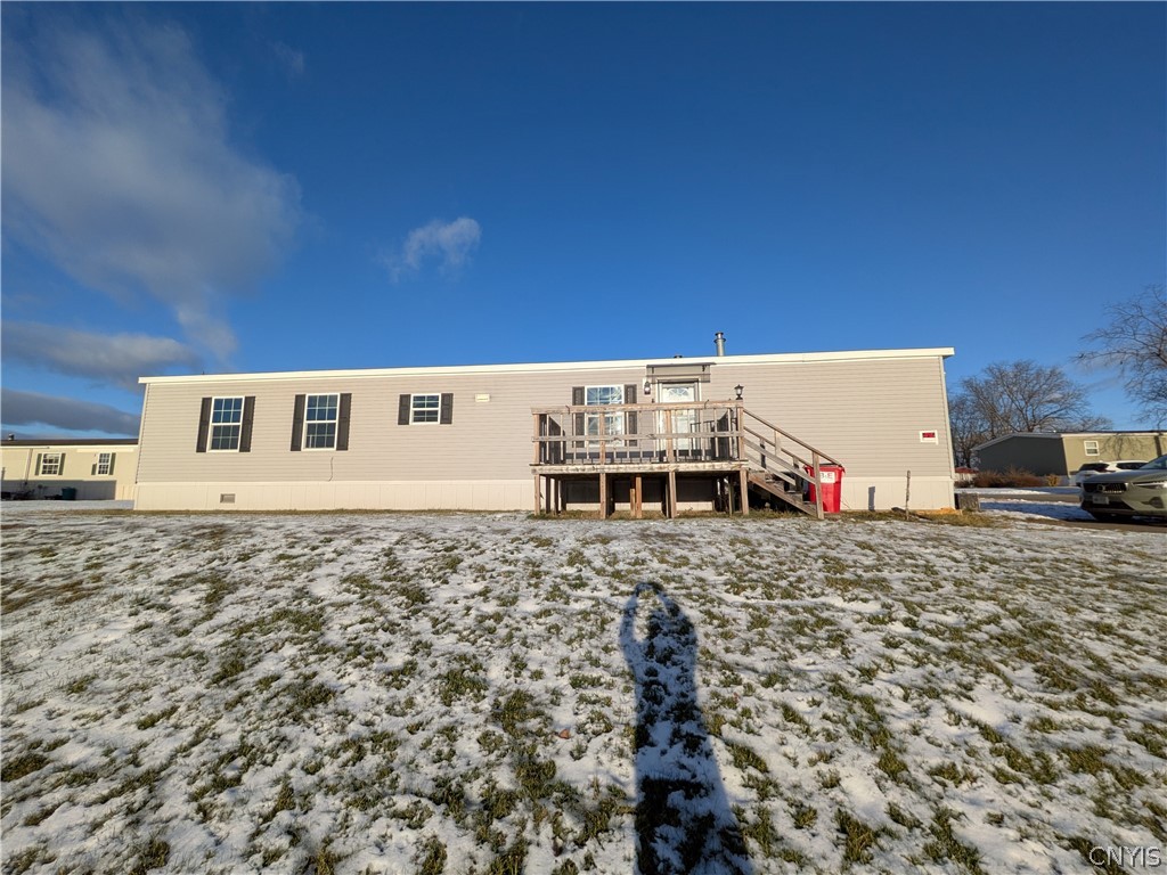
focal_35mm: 14
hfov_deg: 102.1
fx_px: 472
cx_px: 584
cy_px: 438
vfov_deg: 85.7
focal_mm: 1.83
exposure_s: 1/2092
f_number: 2.2
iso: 45
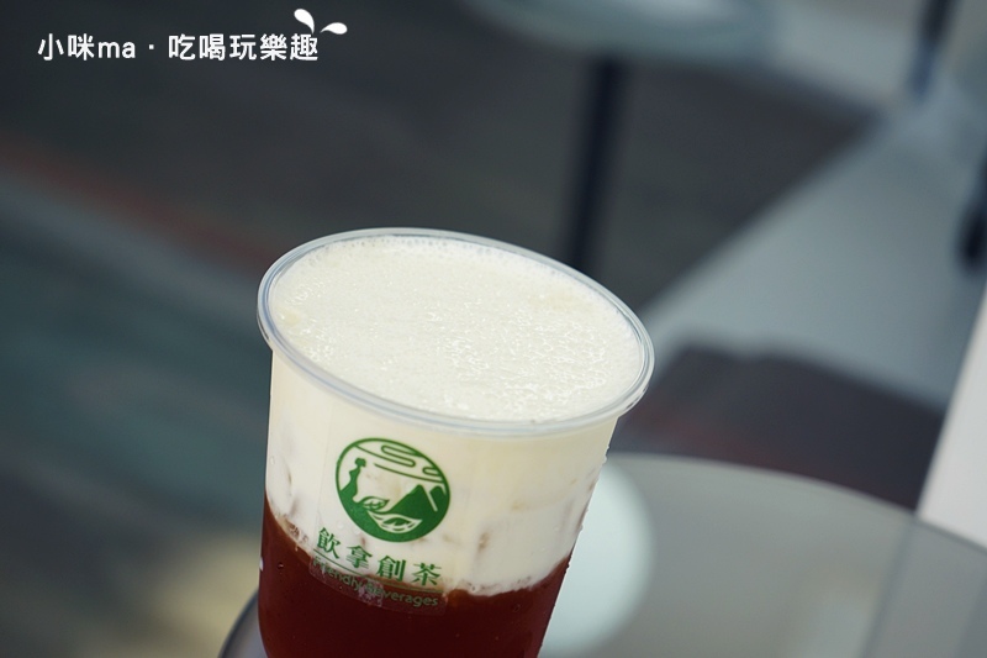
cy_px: 329
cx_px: 494
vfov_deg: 19.4
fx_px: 1919
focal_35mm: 70
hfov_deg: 28.8
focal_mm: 70
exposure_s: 1/80
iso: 200
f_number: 5.6
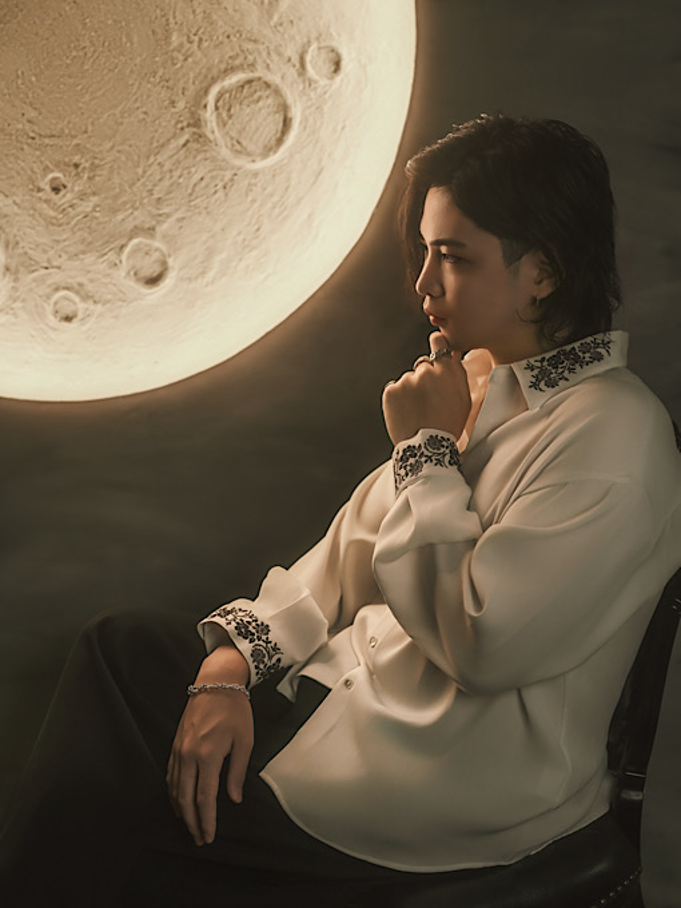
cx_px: 340
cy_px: 454
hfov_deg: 28.6
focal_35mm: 51
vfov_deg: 37.5
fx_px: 1338
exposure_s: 1/60
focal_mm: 64
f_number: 4
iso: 1250
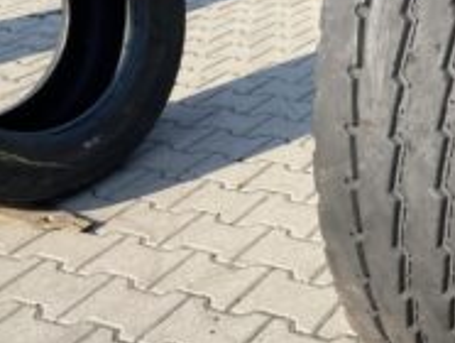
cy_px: 82
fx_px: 790
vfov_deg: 24.2
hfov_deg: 29.4
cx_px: 484
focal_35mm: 60
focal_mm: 4.25
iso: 32
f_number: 1.8
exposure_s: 1/1182
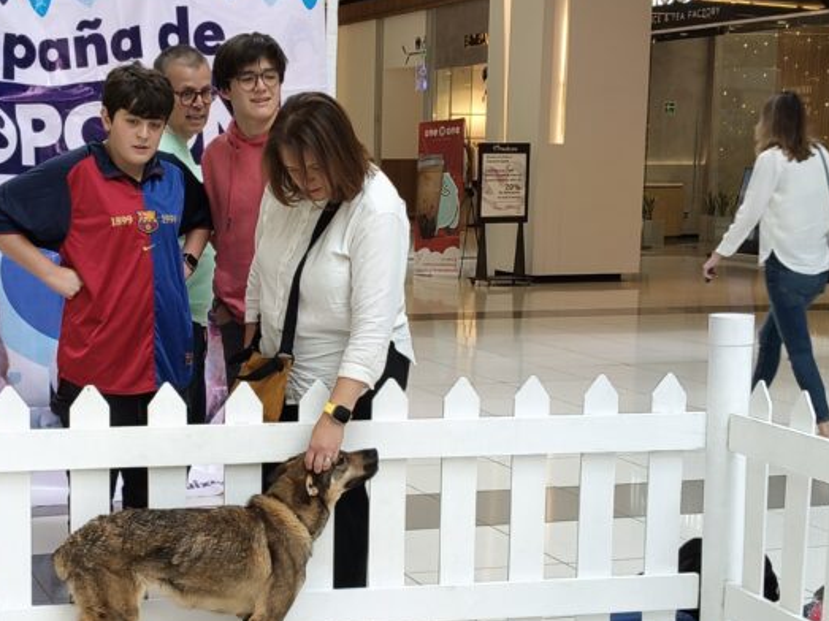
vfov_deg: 21.3
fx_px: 1652
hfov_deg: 28.0
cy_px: 388
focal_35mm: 69
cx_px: 262
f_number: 1.8
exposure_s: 1/60
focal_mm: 4.84
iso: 100
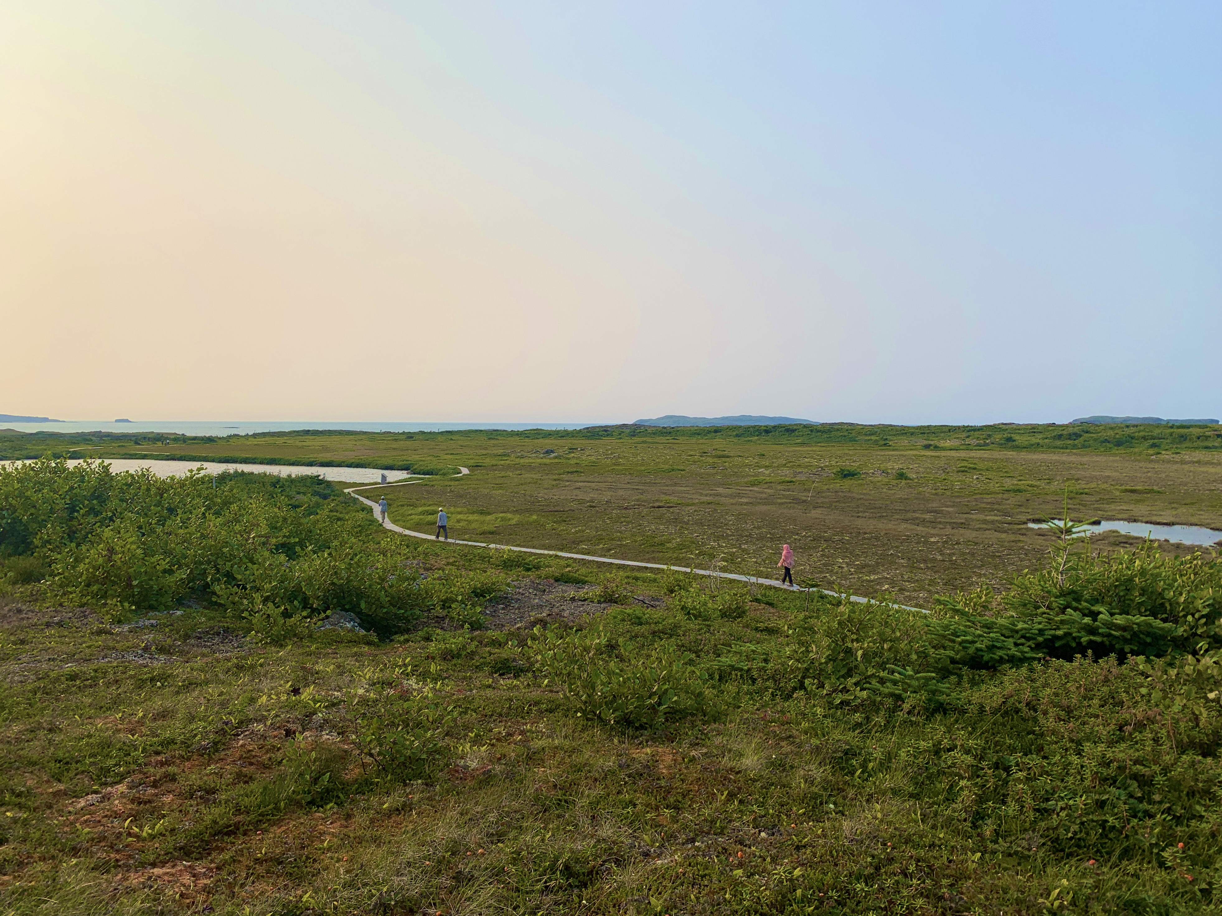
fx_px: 918
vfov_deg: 53.1
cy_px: 458
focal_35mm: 26
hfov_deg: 67.3
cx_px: 611
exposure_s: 1/3289
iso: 25
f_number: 1.8
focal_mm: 4.25
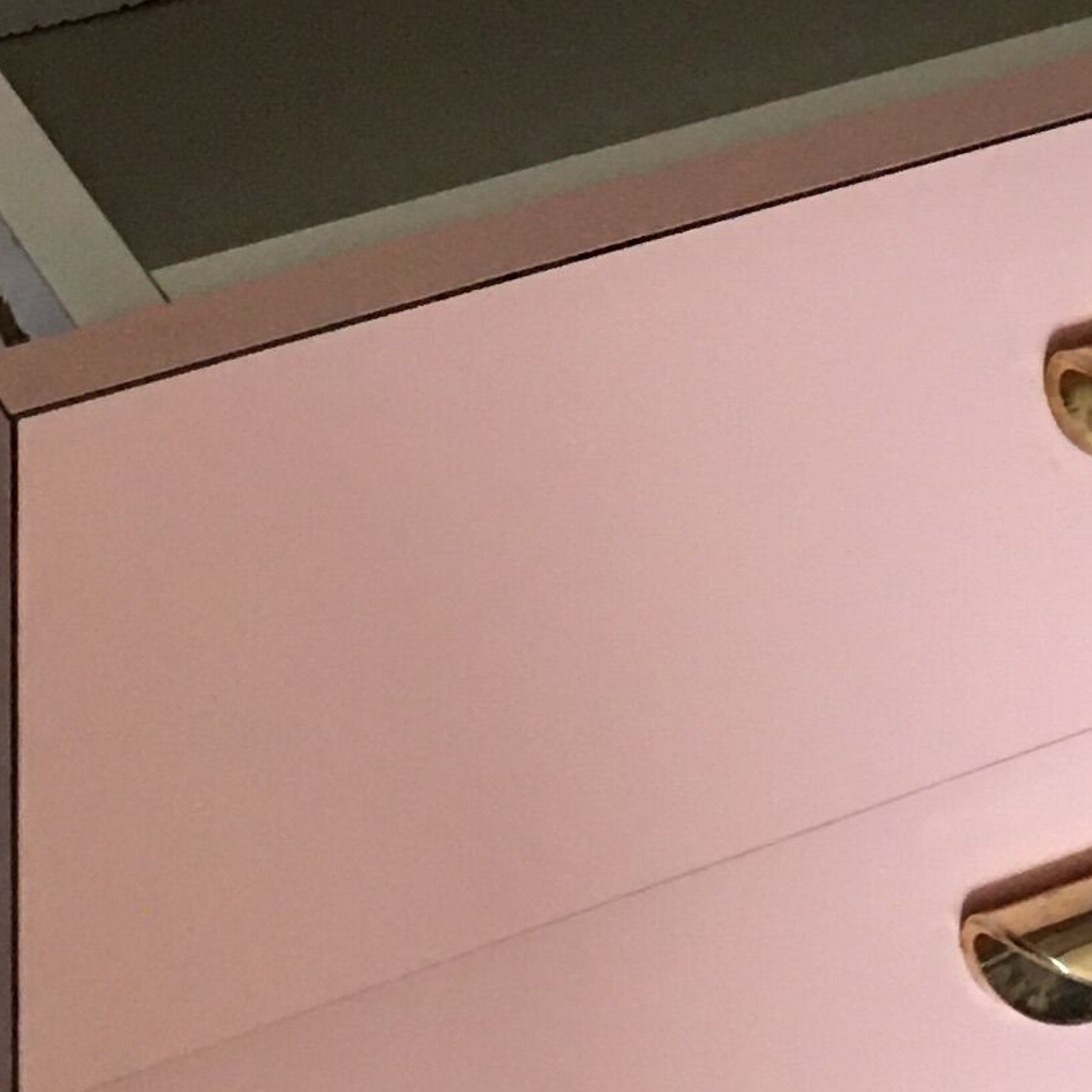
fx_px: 4533
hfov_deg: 13.7
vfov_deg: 12.4
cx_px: 876
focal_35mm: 127
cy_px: -989
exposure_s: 1/17
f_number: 2.2
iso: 125
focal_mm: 4.15
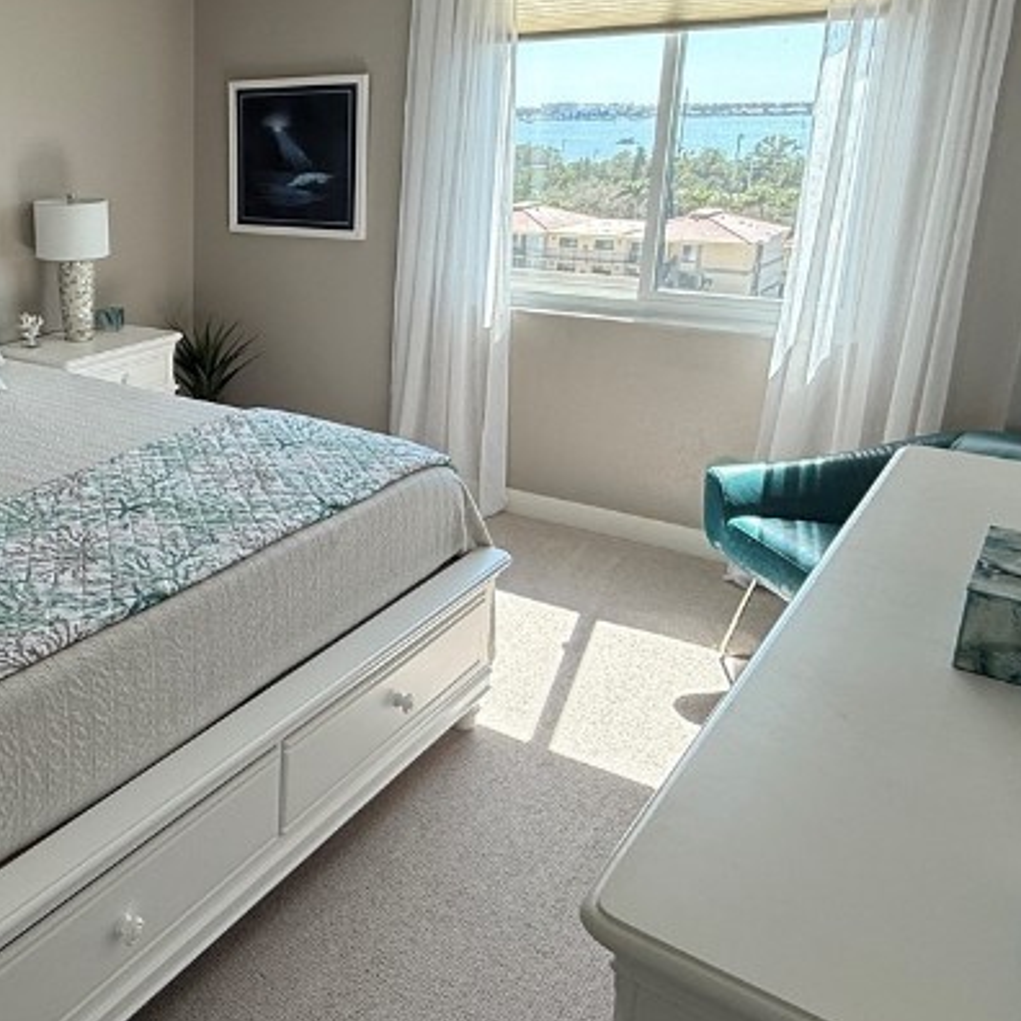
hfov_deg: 45.7
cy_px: 384
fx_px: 1068
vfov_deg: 50.6
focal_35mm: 32
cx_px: 80
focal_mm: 2.22
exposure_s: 1/125
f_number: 2.2
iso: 64
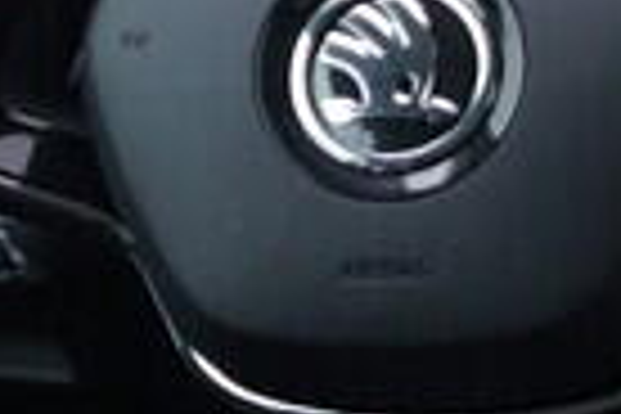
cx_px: 1611
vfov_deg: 5.1
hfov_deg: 7.1
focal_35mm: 267
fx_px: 4605
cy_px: 191
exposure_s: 1/40
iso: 200
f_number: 2.8
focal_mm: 24
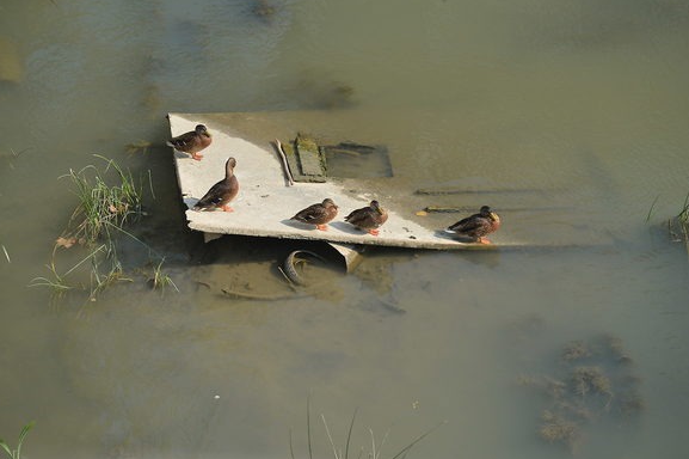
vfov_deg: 6.6
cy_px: 224
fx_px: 3978
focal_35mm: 208
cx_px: 339
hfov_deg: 9.9
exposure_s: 1/800
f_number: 7.1
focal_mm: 200
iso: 400
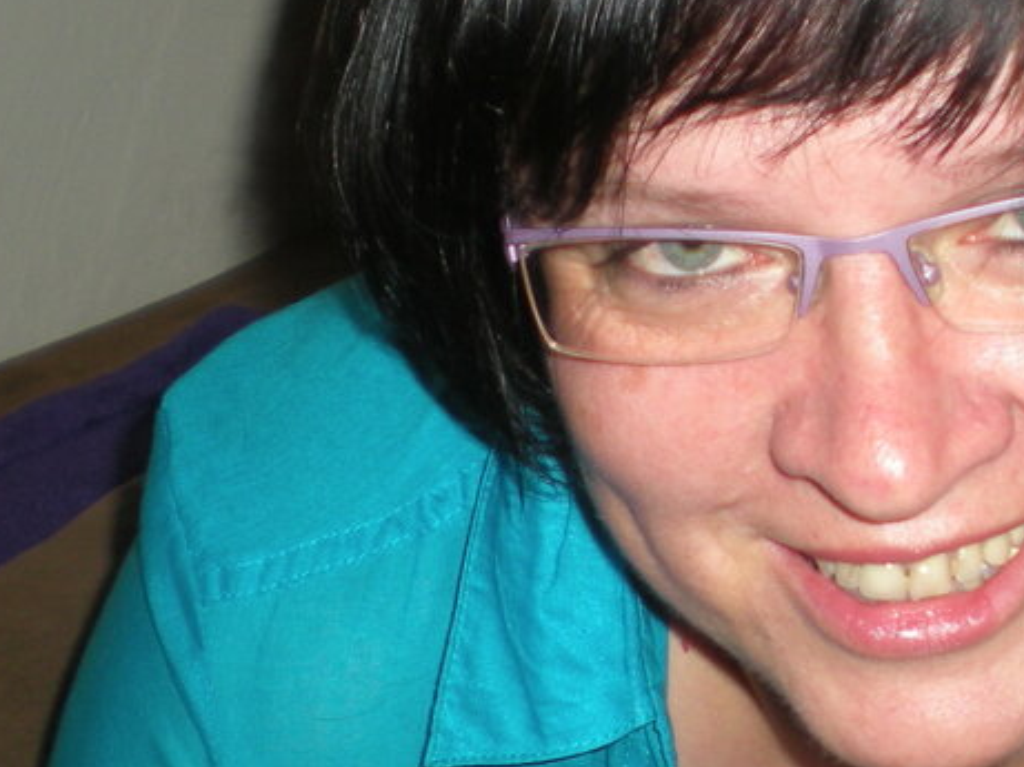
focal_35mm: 99
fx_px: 2926
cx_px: 948
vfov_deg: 14.9
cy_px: 436
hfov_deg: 19.4
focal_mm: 6.3
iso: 64
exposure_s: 1/60
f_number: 3.1
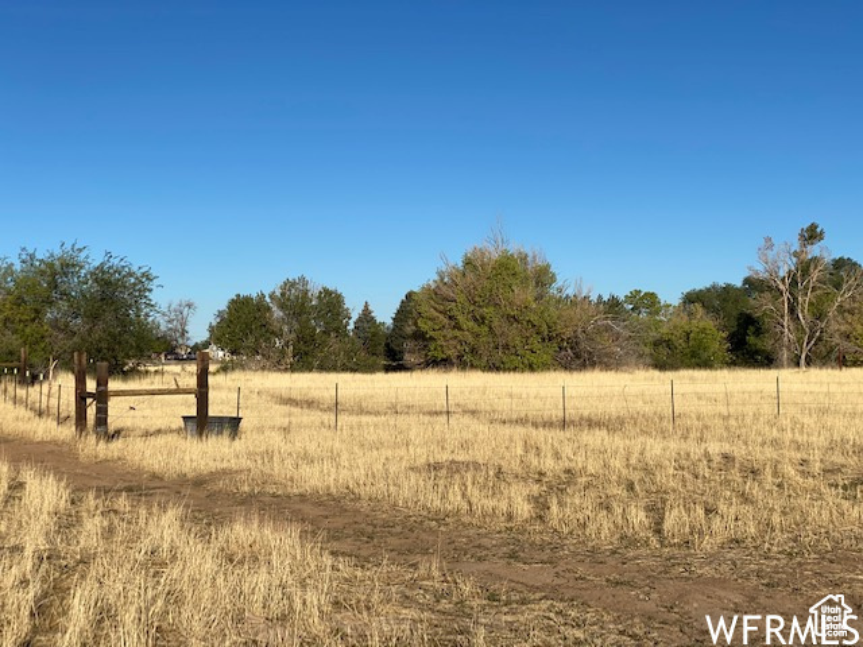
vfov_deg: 28.0
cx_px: 432
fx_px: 1296
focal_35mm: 52
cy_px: 324
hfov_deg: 36.8
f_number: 2
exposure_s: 1/2519
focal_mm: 6
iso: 20
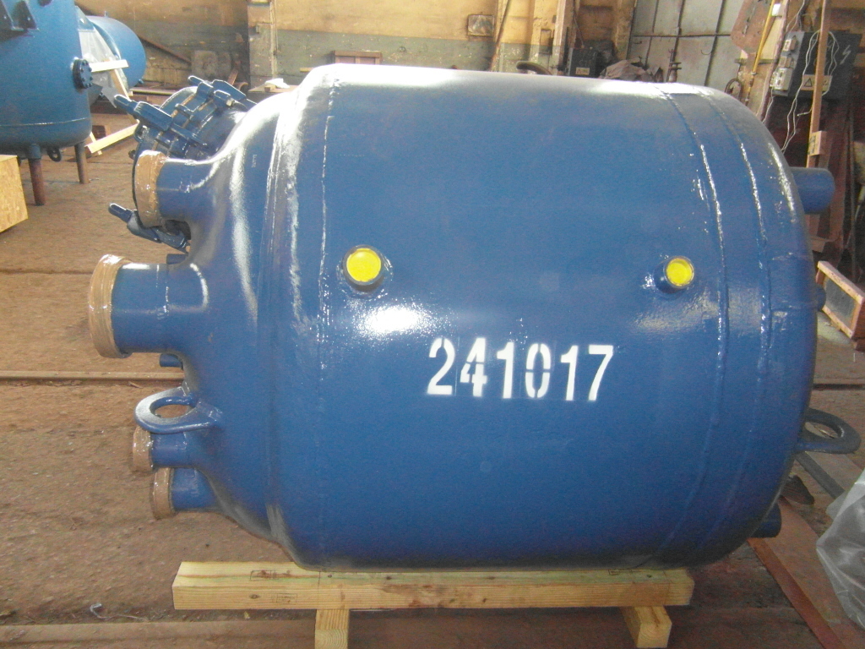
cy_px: 324
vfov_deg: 56.8
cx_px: 432
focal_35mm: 24
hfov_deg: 71.6
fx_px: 600
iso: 640
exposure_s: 1/30
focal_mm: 4
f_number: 3.2
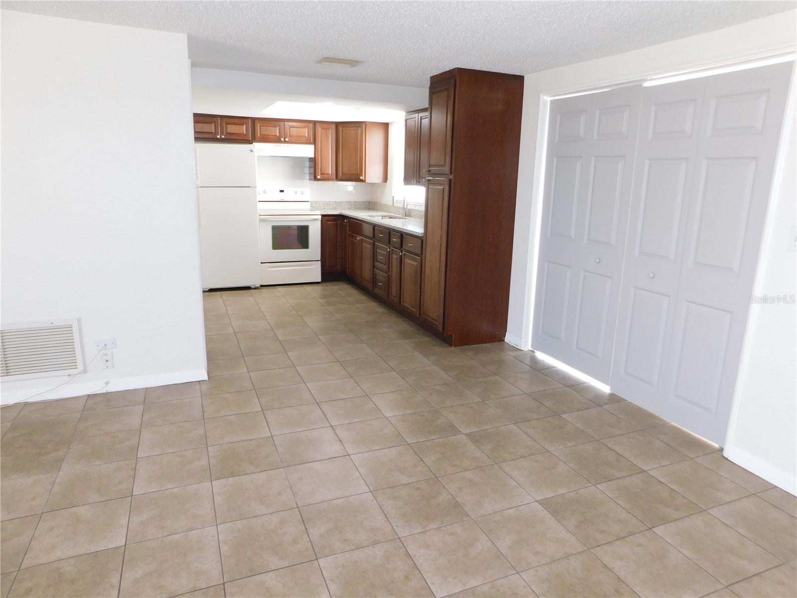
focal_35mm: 23
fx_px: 530
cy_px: 299
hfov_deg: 73.9
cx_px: 398
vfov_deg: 58.9
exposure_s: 1/30
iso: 200
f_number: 3
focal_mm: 4
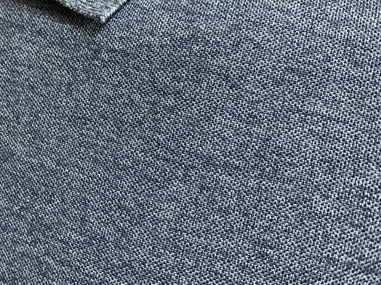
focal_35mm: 40
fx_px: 440
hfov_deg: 45.3
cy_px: 118
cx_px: 98
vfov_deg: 35.9
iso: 400
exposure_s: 1/25
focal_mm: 4.25
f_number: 1.8
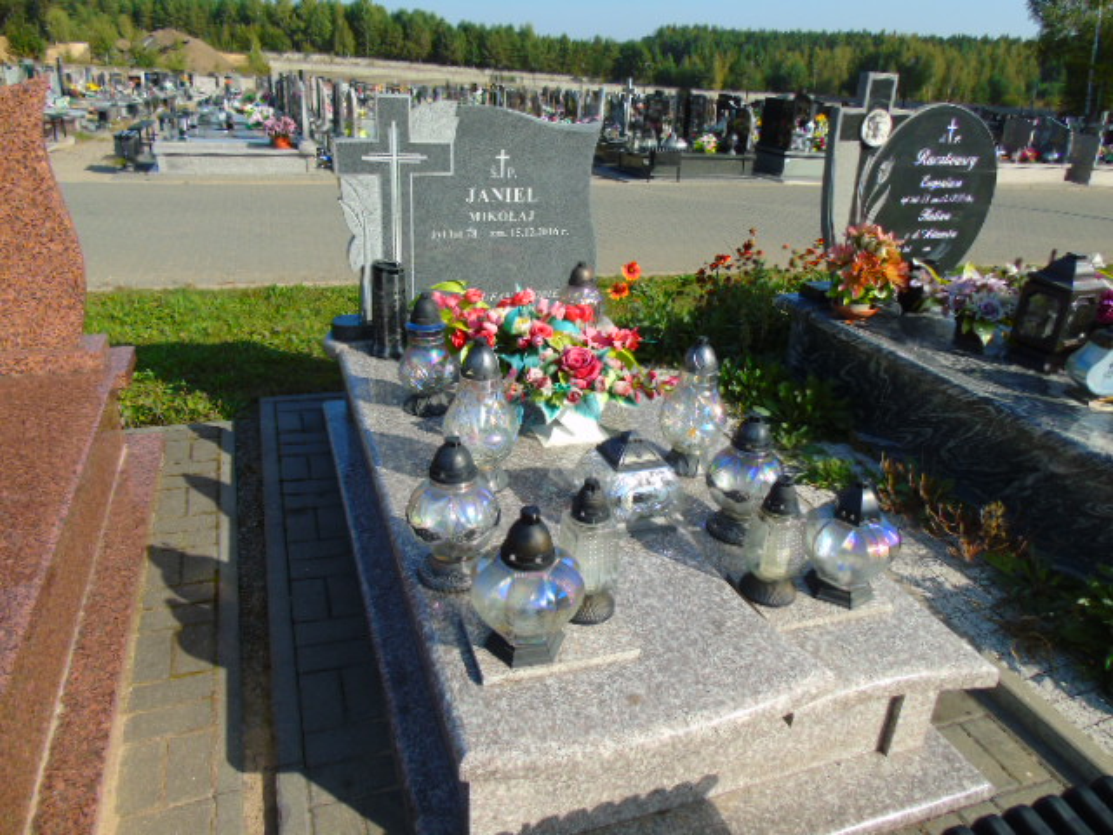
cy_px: 418
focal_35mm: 25
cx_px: 556
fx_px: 804
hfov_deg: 69.4
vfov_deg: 54.9
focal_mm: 4.4
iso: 80
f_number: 3.4
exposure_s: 1/800
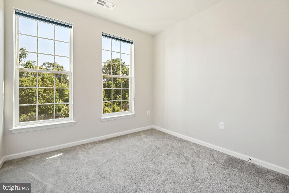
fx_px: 128
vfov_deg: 73.7
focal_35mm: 16
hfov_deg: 96.7
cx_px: 144
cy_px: 96
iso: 400
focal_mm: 16
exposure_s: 1/50
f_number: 8
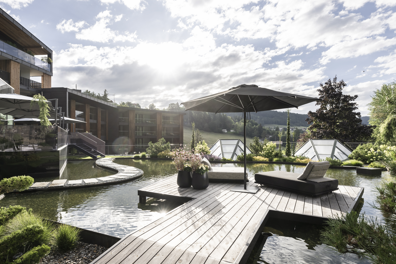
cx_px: 191
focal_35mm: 20
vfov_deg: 61.9
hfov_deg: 83.9
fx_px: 220
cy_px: 136
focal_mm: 15
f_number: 7.1
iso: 250
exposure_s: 1/640
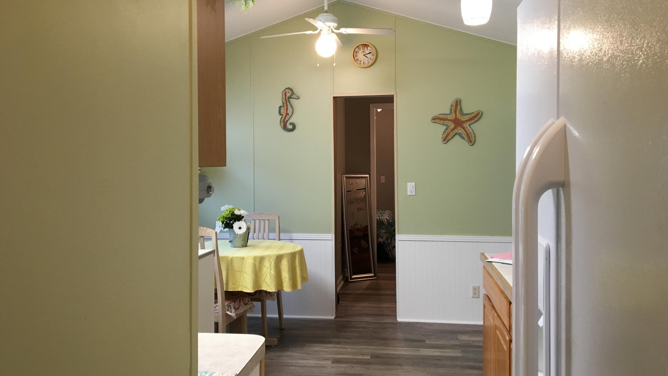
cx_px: 332
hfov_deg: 61.0
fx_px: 567
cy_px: 165
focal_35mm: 32
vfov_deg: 36.6
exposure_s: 1/30
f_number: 2.2
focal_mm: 4.15
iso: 80
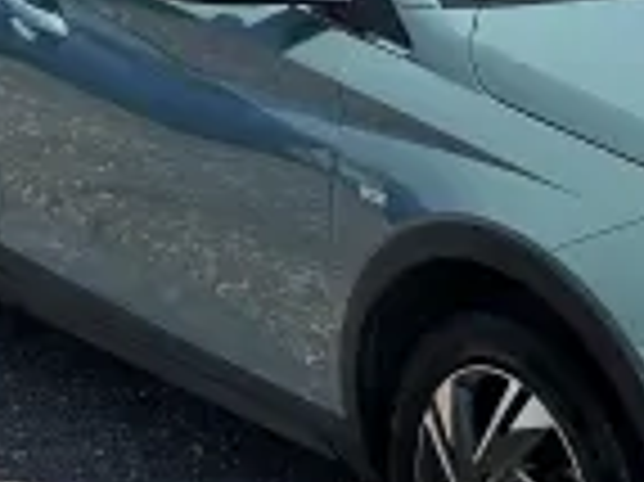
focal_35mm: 121
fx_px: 2249
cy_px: 149
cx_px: 599
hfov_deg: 16.1
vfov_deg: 12.2
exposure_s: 1/2160
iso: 64
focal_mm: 6.86
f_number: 1.78
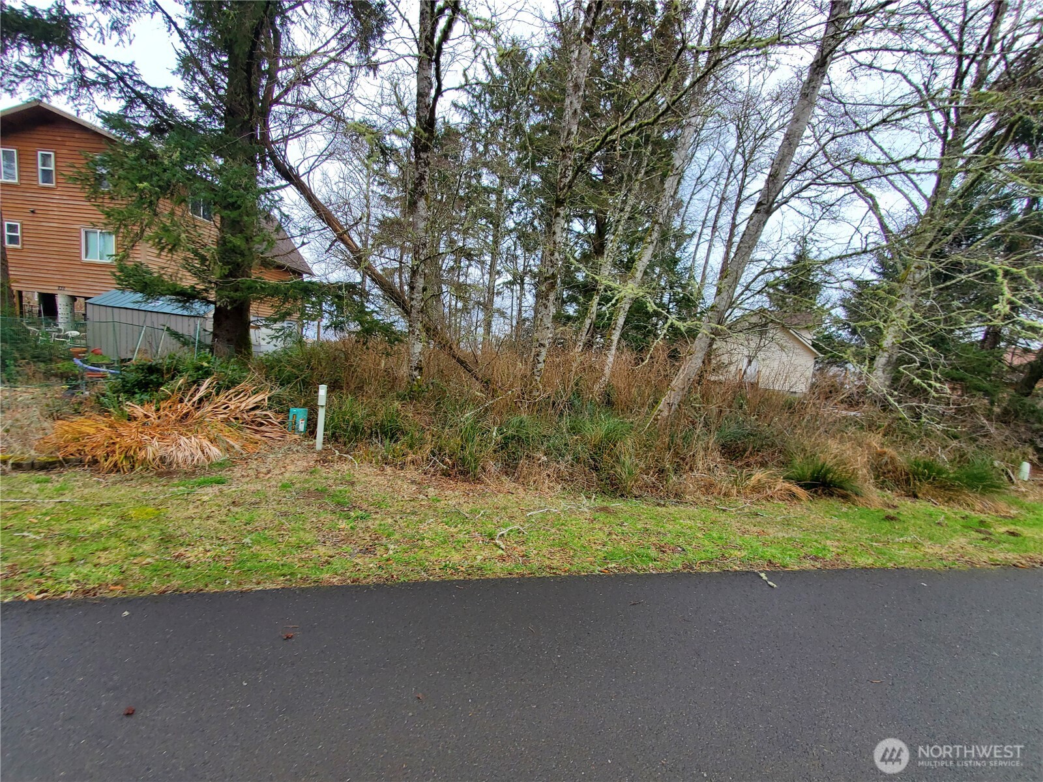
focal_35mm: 13
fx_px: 392
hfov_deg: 106.2
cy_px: 391
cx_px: 522
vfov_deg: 89.9
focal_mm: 1.8
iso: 50
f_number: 2.2
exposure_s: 1/275
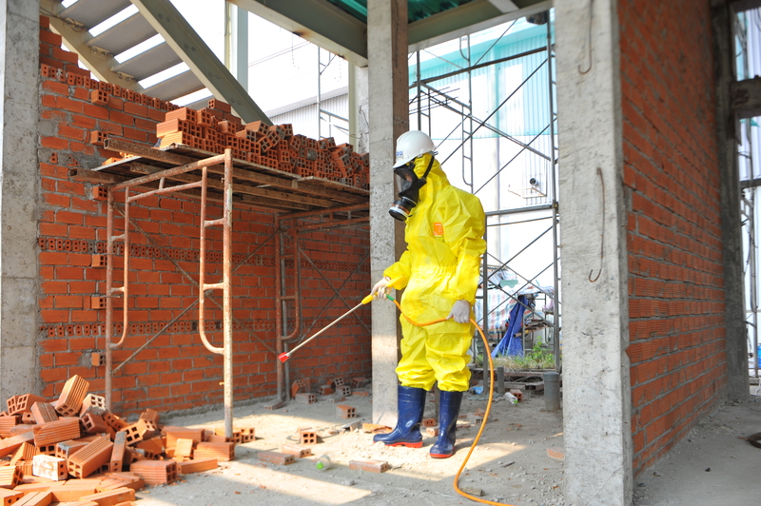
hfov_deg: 63.7
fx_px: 613
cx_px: 380
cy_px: 253
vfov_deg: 44.9
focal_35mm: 29
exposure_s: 1/160
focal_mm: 29
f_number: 7.1
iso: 200
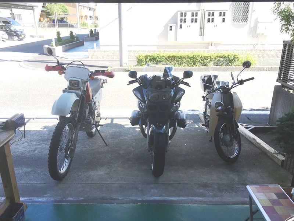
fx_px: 246
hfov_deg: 61.7
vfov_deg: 48.2
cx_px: 147
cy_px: 110
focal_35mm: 29
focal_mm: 4.15
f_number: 2.2
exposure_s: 1/574
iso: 25
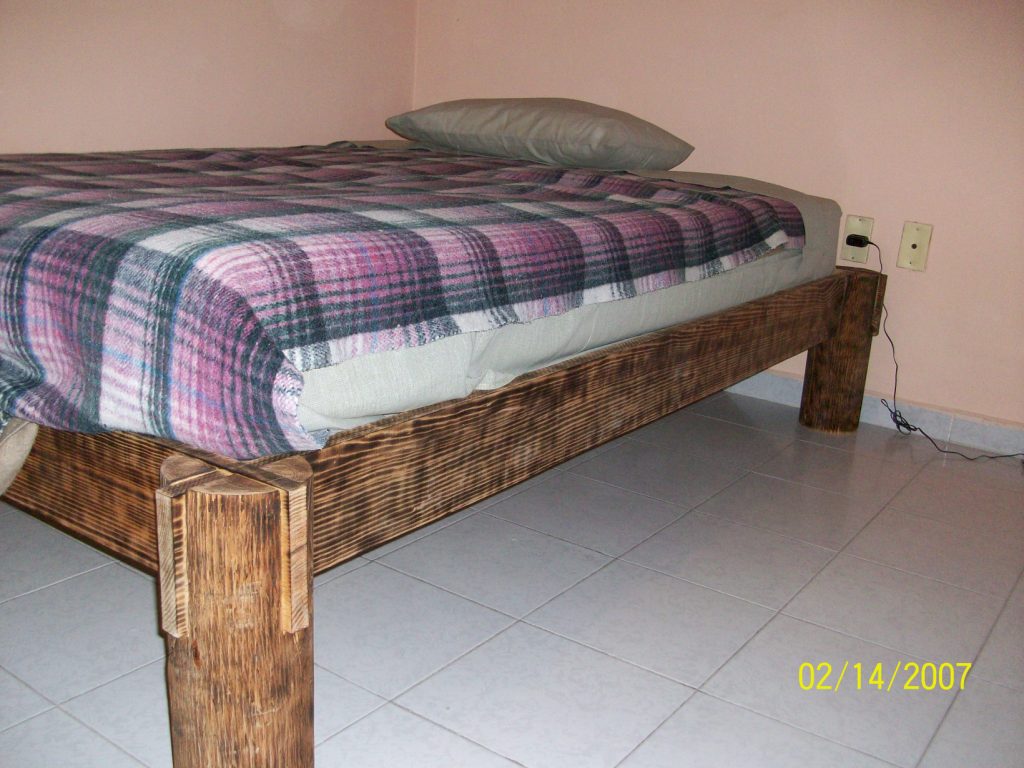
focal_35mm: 34
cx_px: 512
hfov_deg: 54.0
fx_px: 1006
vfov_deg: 41.8
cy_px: 384
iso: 160
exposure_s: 1/60
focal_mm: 5.7
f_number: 2.8
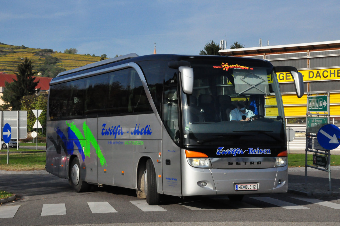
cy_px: 113
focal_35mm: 72
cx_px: 170
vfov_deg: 18.9
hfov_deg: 28.1
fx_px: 679
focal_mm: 48
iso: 2500
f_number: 18
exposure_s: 1/1250
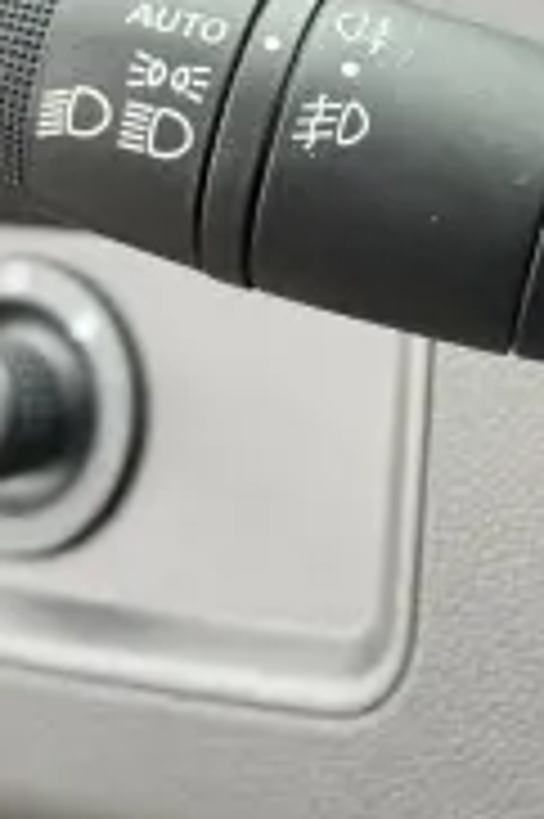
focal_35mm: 99
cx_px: 665
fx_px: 2248
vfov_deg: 20.6
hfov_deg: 13.4
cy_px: 297
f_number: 1.78
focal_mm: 6.76
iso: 100
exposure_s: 1/78
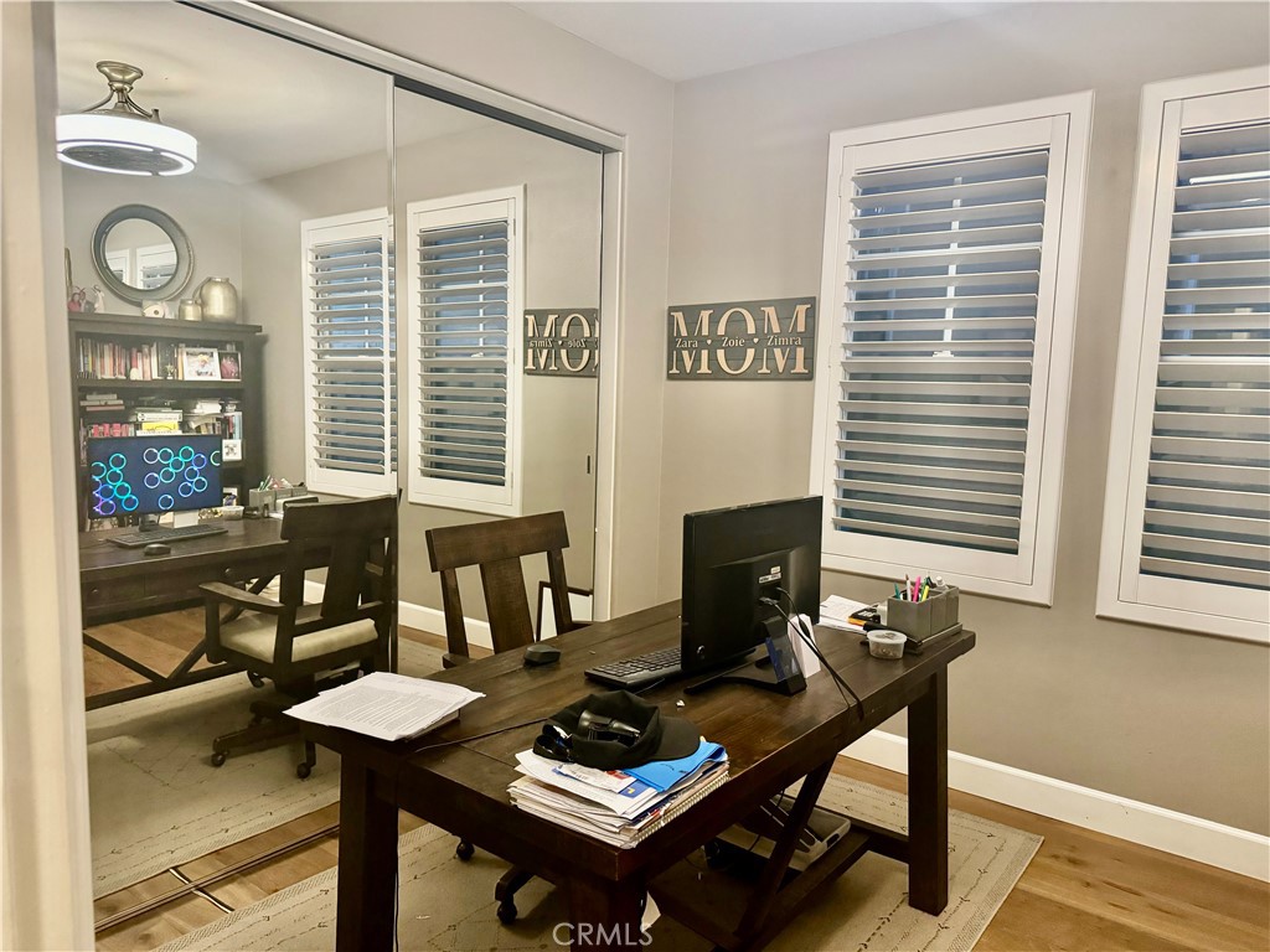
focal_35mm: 24
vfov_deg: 56.8
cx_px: 635
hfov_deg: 71.6
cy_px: 476
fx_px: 881
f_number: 1.78
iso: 800
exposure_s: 1/60
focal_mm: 6.76
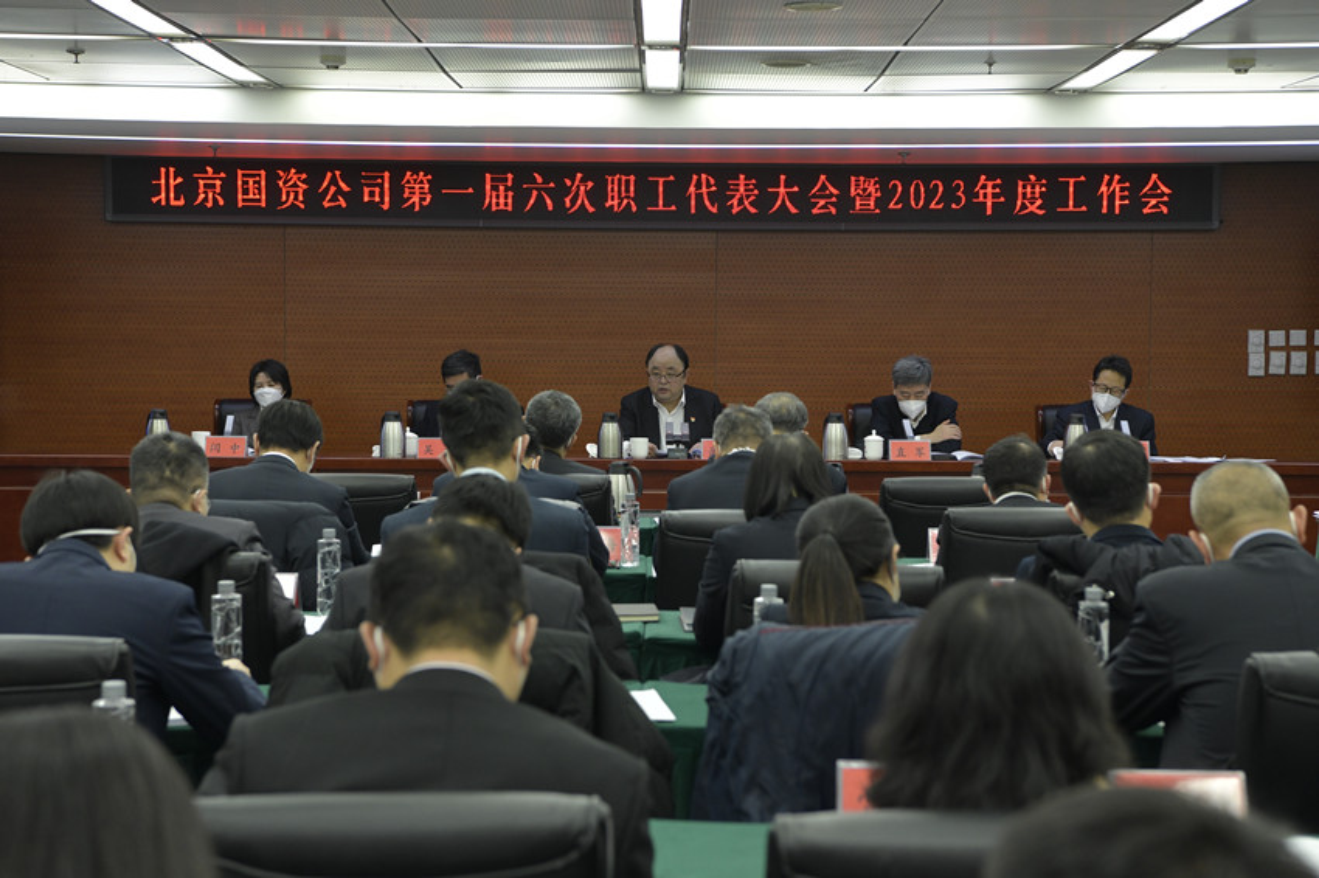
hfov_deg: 28.9
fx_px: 2564
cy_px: 439
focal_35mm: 70
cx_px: 660
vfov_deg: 19.4
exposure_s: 1/90
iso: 1600
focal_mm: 70
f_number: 5.6
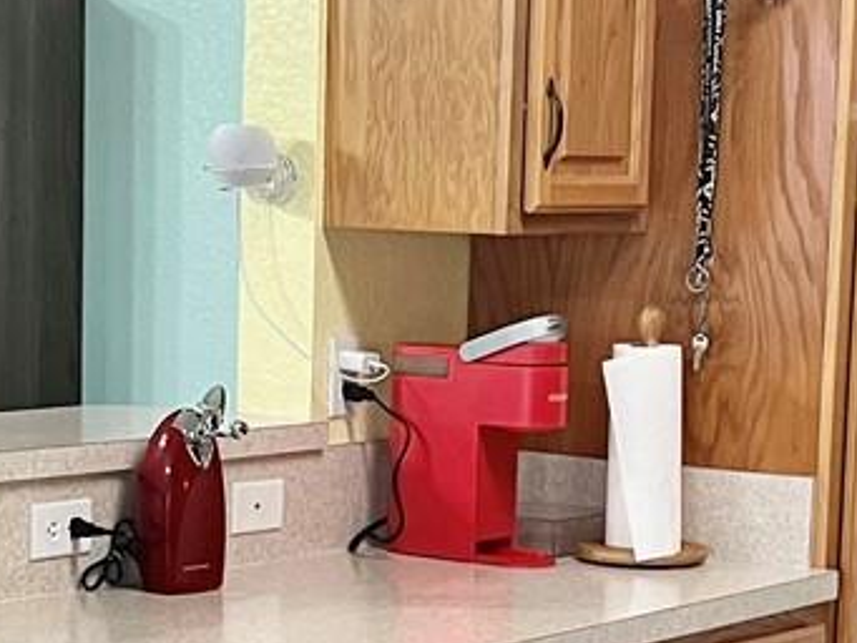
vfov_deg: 12.1
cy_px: 563
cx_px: 367
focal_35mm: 122
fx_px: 3021
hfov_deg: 16.1
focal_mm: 5.7
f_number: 1.5
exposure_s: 1/60
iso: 125
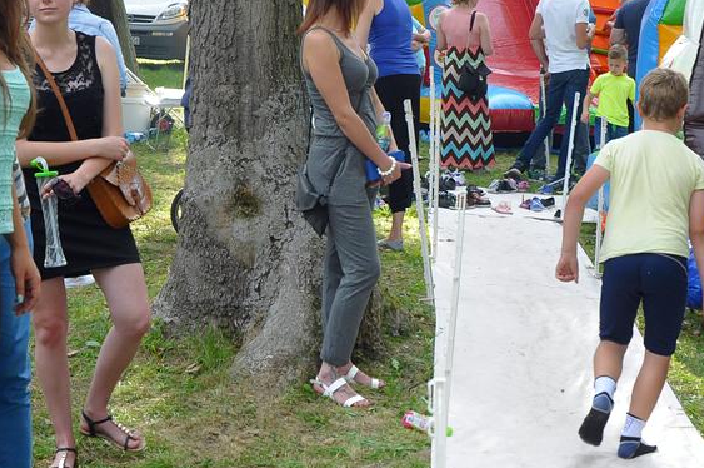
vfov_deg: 17.6
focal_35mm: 77
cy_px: 170
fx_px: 1504
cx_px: 348
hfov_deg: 26.3
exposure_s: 1/250
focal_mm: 34
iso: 640
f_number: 8
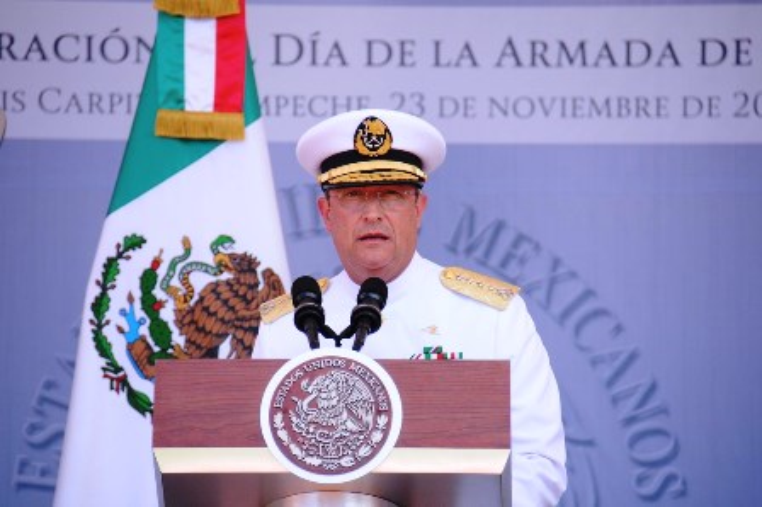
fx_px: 8883
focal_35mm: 420
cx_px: 381
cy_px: 254
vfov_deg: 3.3
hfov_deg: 4.9
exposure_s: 1/250
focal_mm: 280
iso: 400
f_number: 5.6
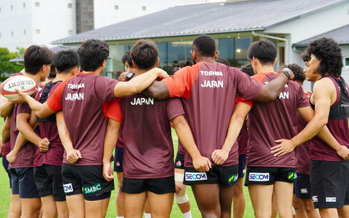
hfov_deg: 19.3
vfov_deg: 12.1
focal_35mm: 108
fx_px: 1027
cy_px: 101
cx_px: 174
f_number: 4.5
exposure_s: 1/125
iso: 200
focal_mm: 70
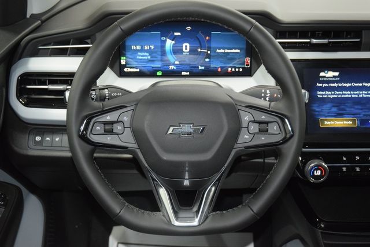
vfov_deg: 26.5
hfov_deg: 38.9
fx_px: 524
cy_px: 124
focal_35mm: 51
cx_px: 185
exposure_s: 1/40
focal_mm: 34
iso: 2800
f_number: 4
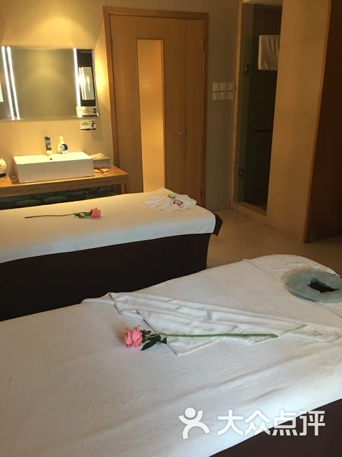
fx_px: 382
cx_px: 171
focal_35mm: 29
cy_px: 228
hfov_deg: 48.2
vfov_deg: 61.7
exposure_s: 1/8
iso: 125
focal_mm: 4.15
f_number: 2.2
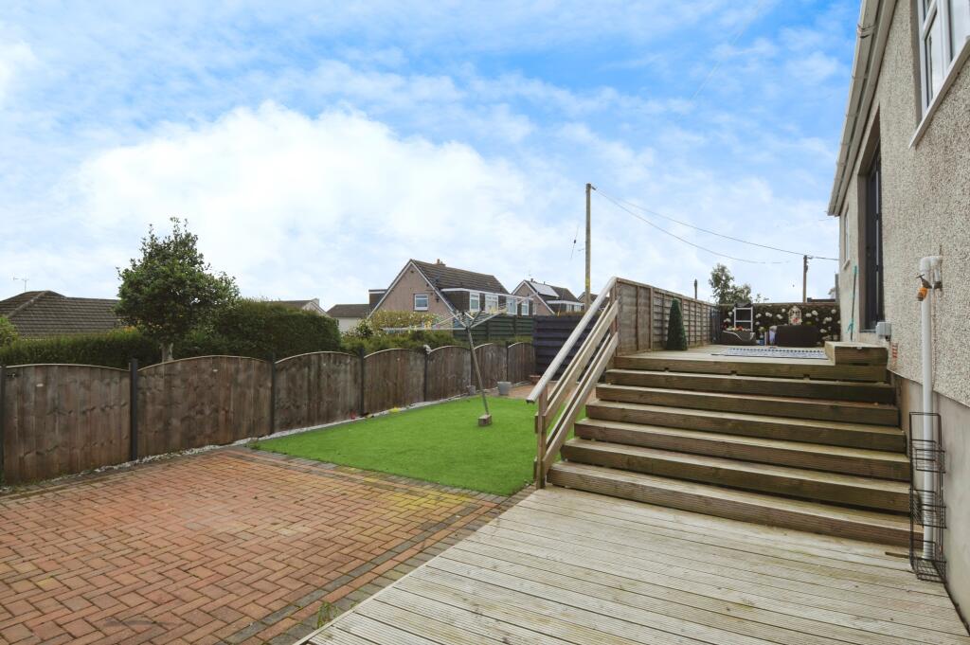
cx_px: 485
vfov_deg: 67.3
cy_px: 322
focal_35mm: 18
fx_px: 485
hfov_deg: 90.0
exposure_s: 1/640
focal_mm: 12
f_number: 7.1
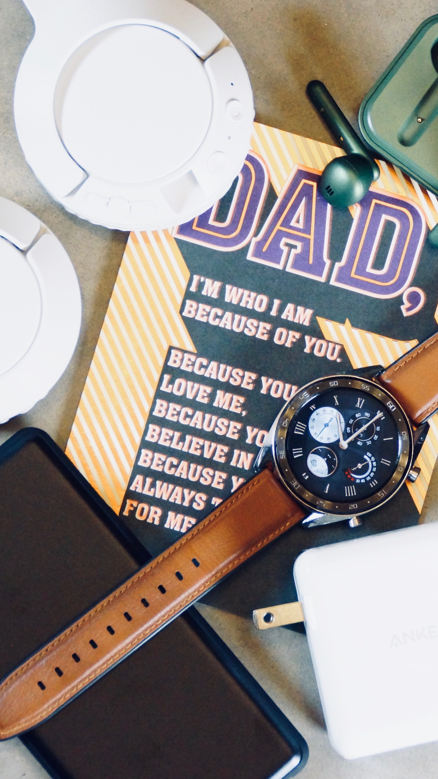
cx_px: 320
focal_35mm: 178
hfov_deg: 6.8
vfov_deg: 12.1
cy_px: 388
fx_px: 3671
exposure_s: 1/200
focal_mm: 75
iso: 2500
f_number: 6.3
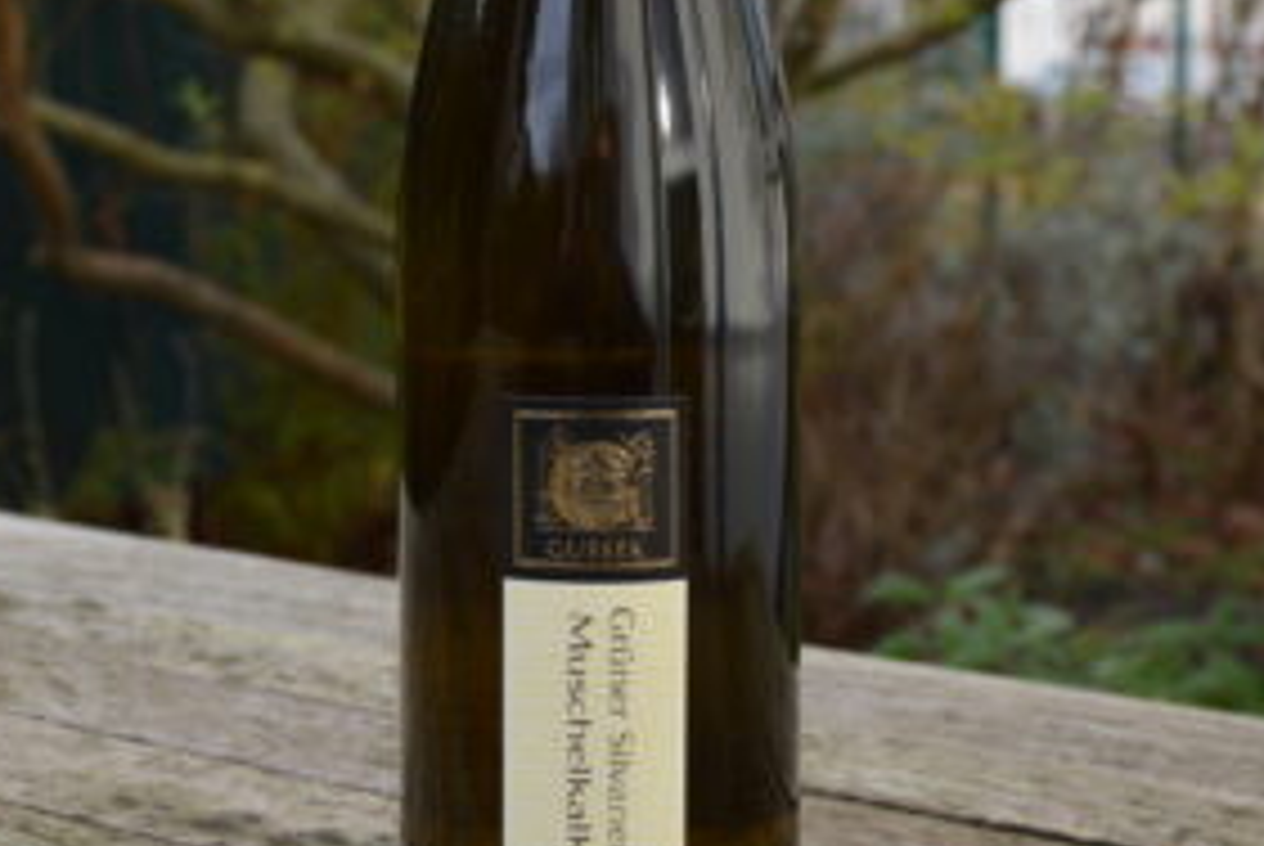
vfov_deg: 20.6
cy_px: 101
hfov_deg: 31.0
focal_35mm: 65
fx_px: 2280
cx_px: 594
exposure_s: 1/125
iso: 125
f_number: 5.6
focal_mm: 25
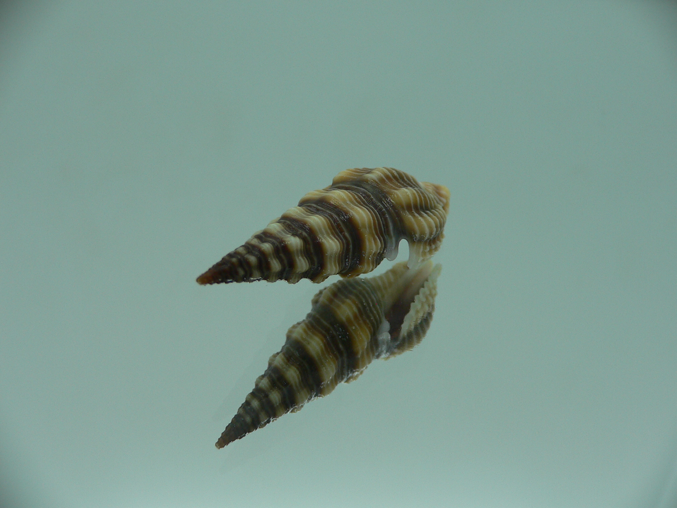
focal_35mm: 35
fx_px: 685
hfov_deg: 52.6
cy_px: 254
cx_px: 338
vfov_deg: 40.7
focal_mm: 4.6
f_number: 2.8
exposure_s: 1/80
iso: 80
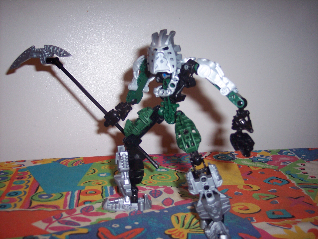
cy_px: 120
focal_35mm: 39
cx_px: 159
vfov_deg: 36.8
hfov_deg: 47.9
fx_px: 358
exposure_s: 1/60
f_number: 2.8
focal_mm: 8
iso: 140
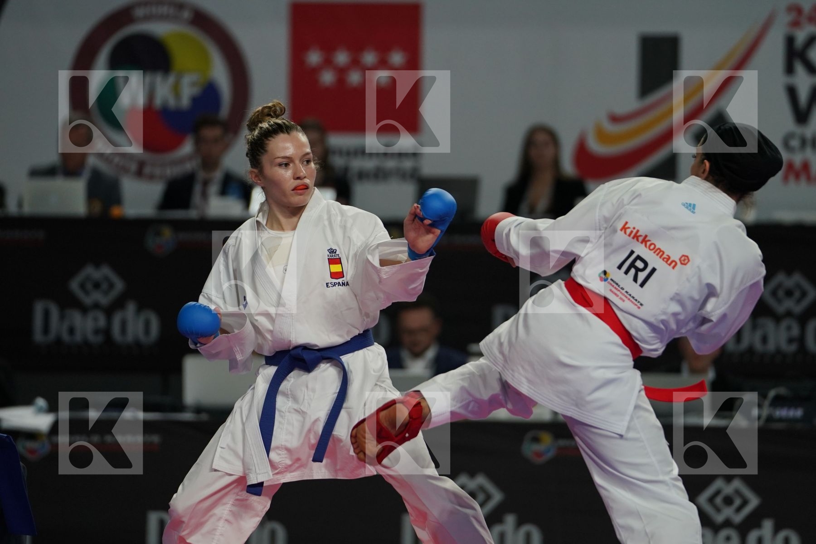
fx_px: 6686
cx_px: 408
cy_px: 272
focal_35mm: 295
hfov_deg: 7.0
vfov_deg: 4.7
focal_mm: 197
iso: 800
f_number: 2.8
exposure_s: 1/1000
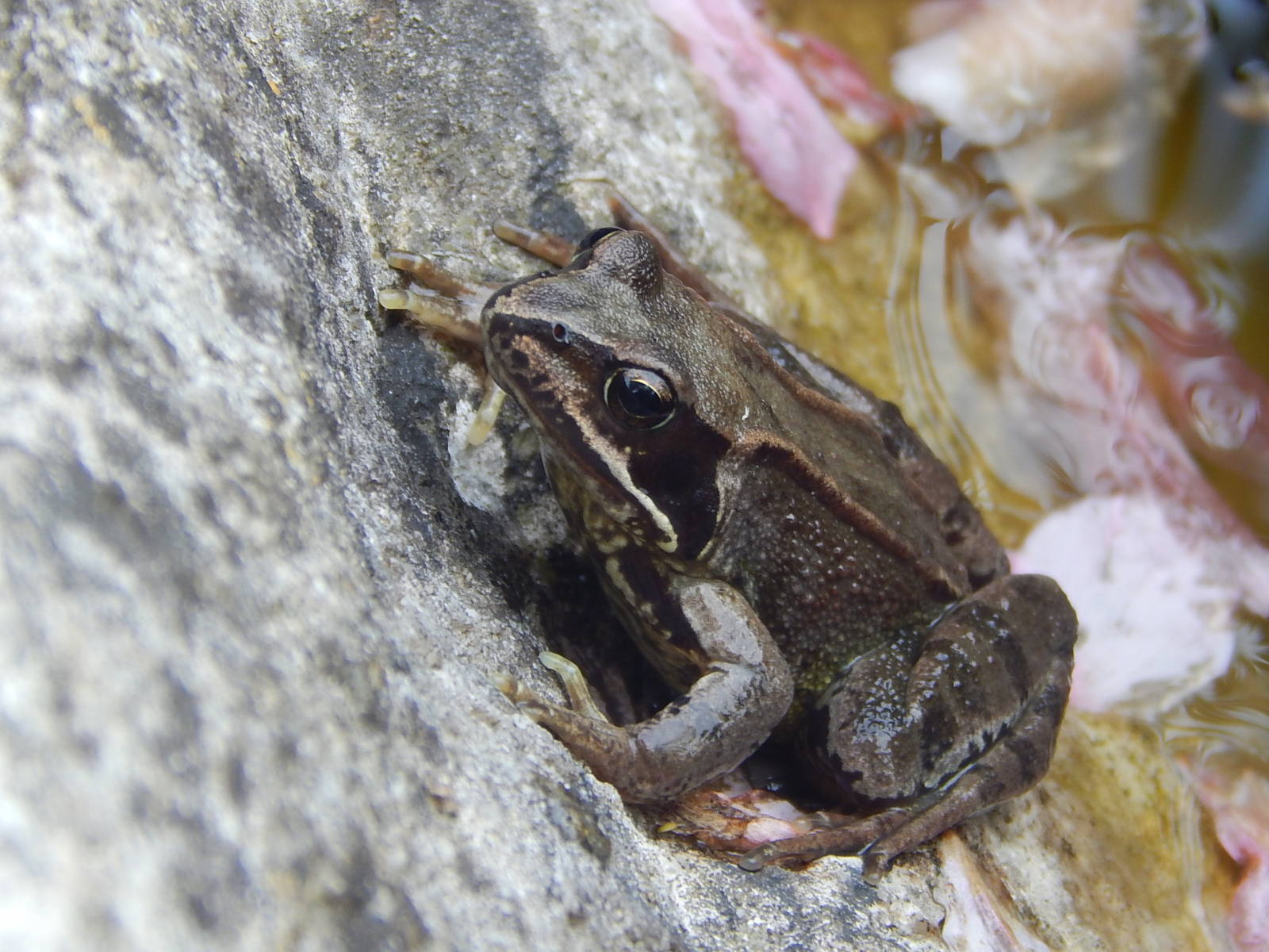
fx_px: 10338
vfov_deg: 5.3
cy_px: 476
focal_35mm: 282
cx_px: 634
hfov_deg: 7.0
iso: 140
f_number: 5.7
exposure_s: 1/30
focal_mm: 50.1
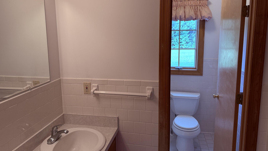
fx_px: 192
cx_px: 133
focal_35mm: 27
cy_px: 63
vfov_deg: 42.7
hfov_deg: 69.9
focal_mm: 6.76
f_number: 1.78
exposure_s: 1/157
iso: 160
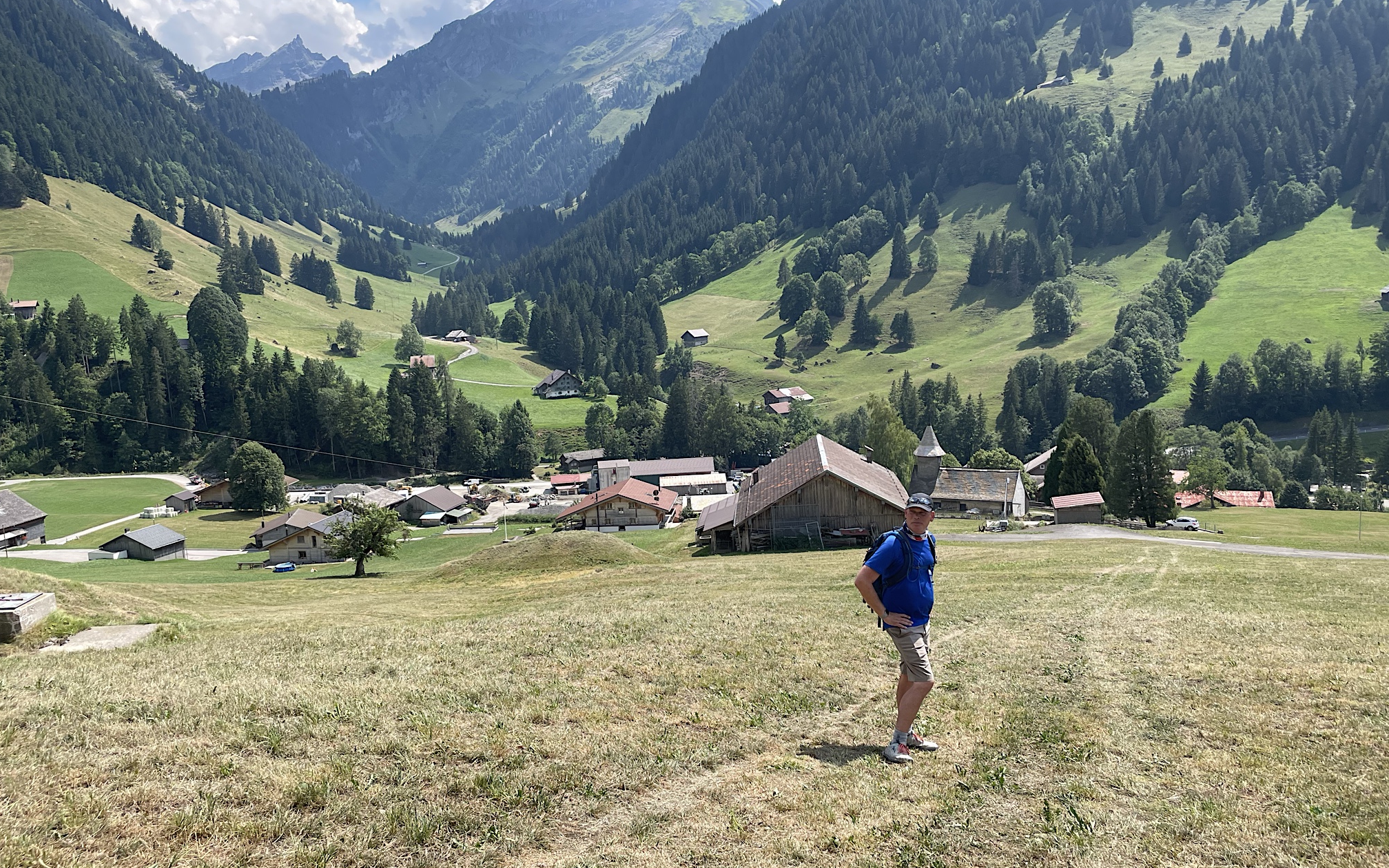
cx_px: 697
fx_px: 1060
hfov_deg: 66.5
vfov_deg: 44.5
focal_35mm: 28
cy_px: 435
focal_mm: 4.2
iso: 32
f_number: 1.6
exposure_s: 1/2212
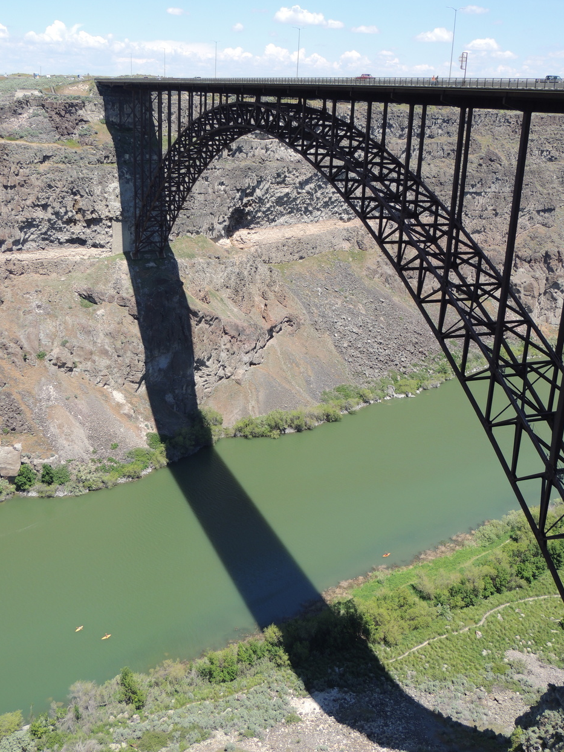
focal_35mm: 36
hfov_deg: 39.7
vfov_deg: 51.4
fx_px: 782
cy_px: 373
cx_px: 278
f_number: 3.3
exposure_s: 1/800
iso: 100
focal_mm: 6.2
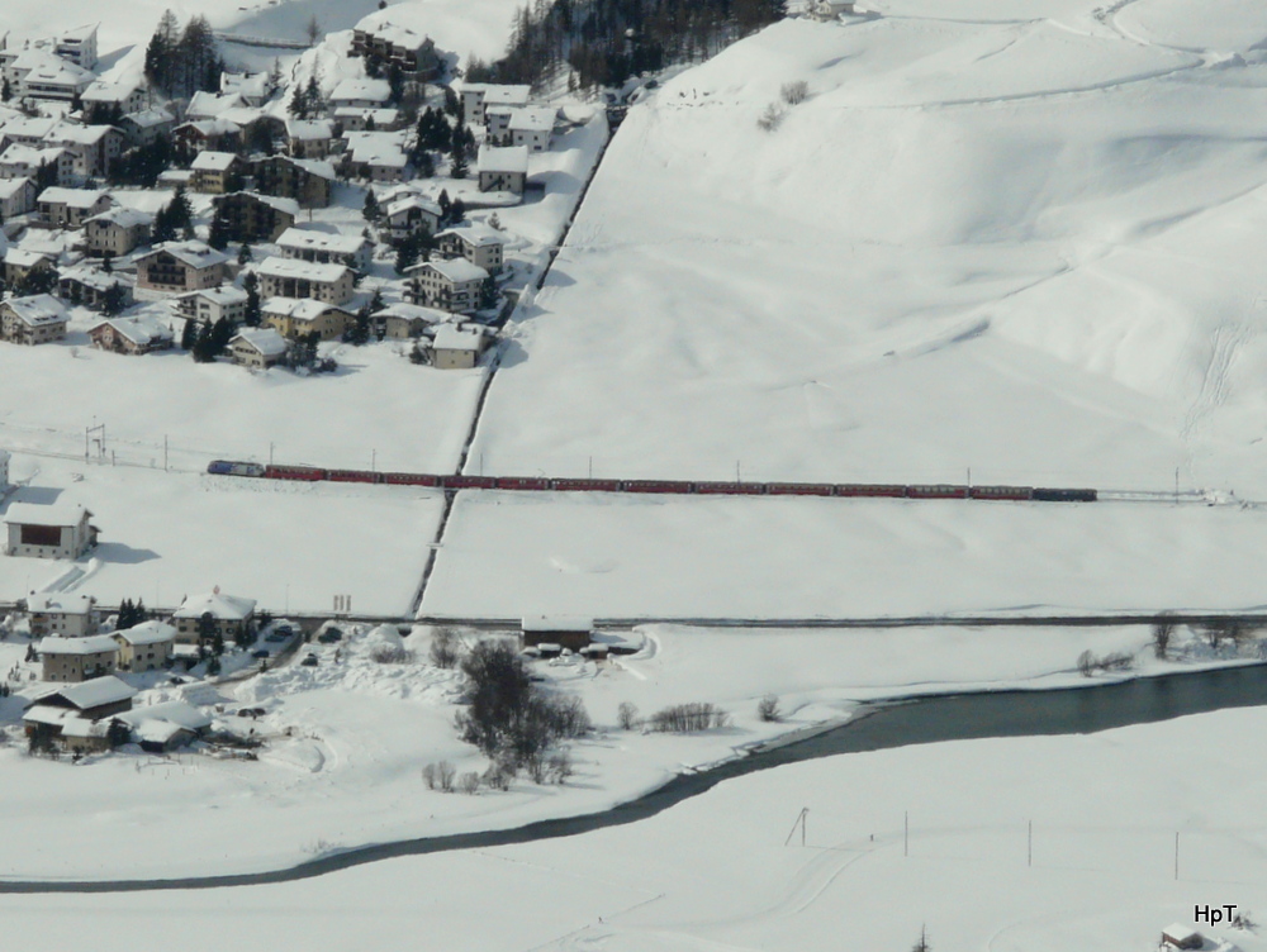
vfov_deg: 7.7
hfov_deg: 10.2
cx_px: 634
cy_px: 476
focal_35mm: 193
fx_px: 7071
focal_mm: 31.7
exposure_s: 1/1300
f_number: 8
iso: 100
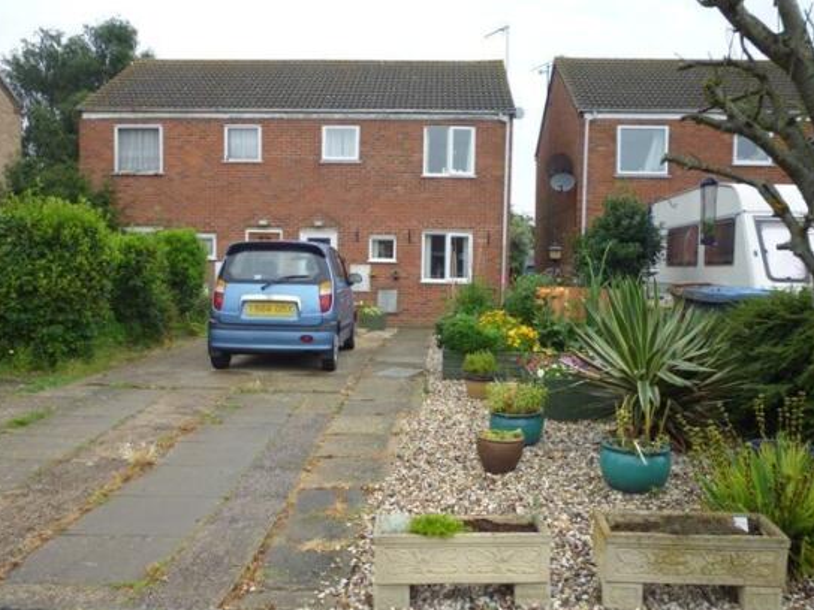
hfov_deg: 60.0
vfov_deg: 46.8
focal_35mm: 30
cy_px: 315
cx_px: 402
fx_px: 705
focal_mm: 5
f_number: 3.1
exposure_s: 1/160
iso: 100
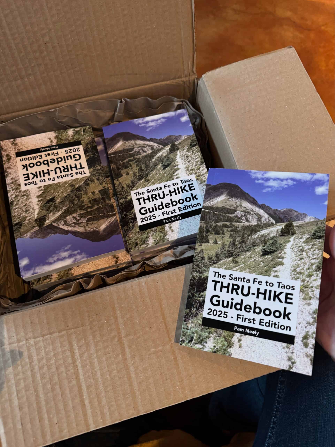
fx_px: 309
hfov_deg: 56.8
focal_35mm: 24
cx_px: 168
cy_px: 224
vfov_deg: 71.6
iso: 800
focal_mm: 6.76
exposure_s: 1/53
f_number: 1.78
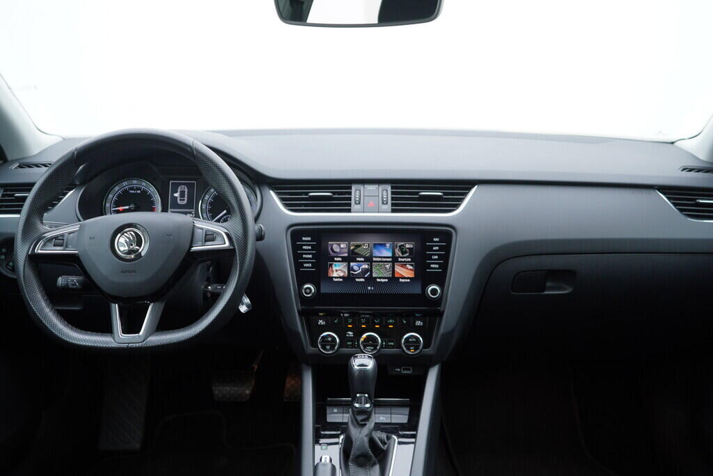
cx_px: 356
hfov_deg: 53.1
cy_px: 238
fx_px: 713
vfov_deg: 36.9
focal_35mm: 36
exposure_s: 1/40
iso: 125
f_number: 2.8
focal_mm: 24
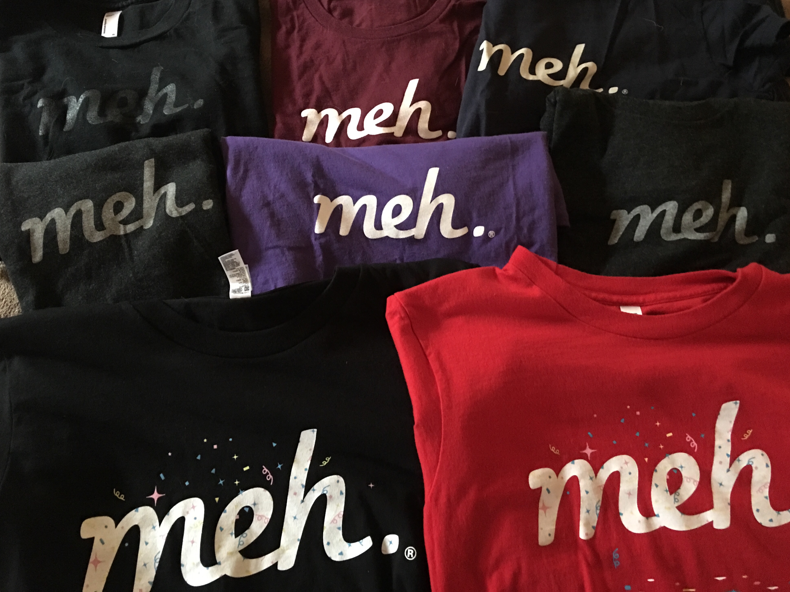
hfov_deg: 60.0
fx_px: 685
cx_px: 393
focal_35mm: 30
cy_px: 286
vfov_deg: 46.8
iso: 200
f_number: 2.2
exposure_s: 1/4
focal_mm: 4.15
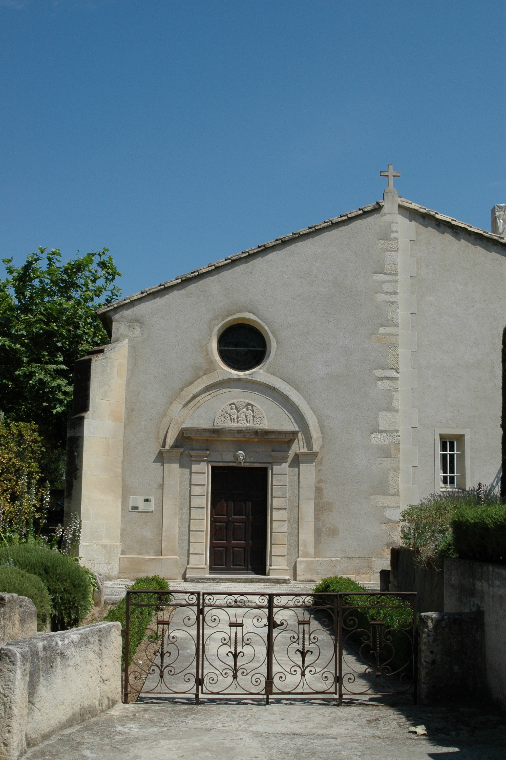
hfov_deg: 31.8
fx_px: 887
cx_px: 253
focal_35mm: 42
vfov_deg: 46.4
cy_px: 380
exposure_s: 1/500
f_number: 11
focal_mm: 28
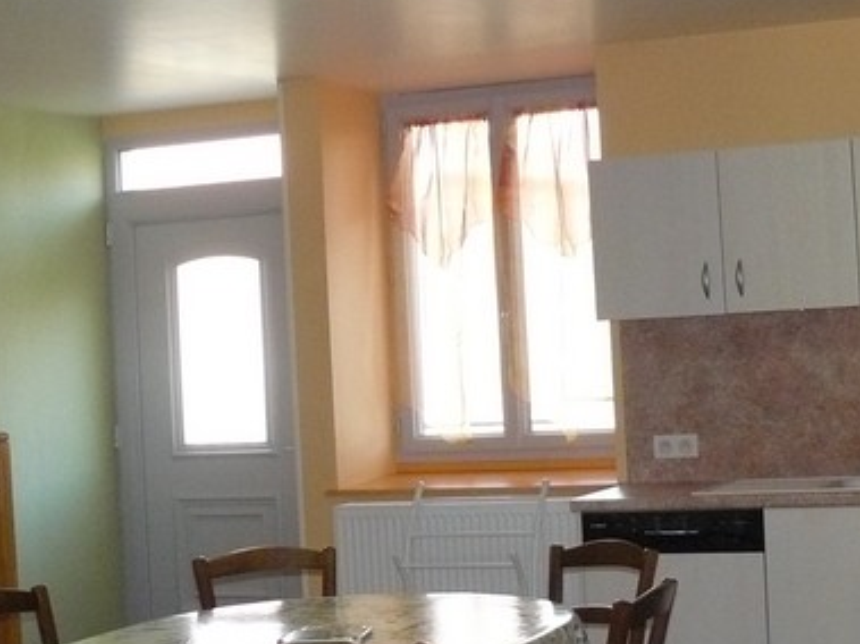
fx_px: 1888
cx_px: 445
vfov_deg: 19.4
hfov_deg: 25.7
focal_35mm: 76
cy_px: 320
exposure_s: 1/125
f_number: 2.8
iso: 400
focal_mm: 6
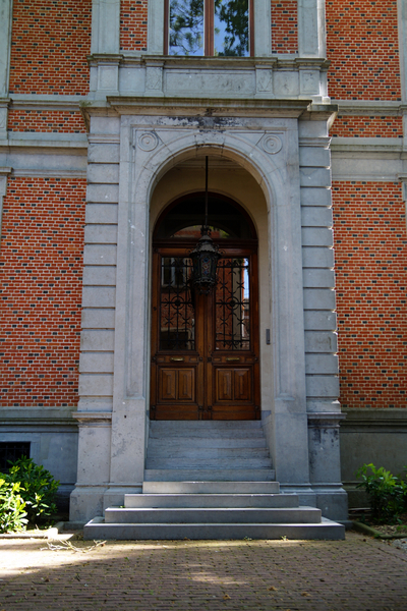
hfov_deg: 31.9
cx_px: 204
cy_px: 306
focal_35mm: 42
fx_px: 712
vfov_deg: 46.4
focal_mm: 28
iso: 100
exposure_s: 1/60
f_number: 4
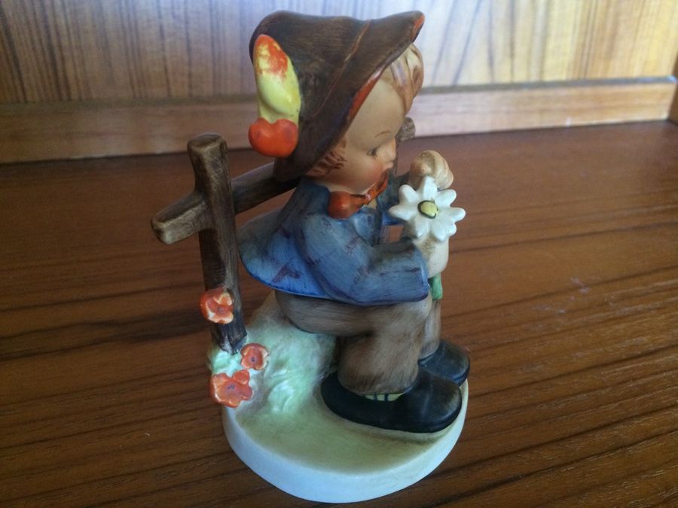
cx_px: 339
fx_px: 588
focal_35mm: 30
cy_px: 254
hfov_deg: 60.0
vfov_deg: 46.8
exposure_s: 1/15
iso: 320
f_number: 2.2
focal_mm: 4.12
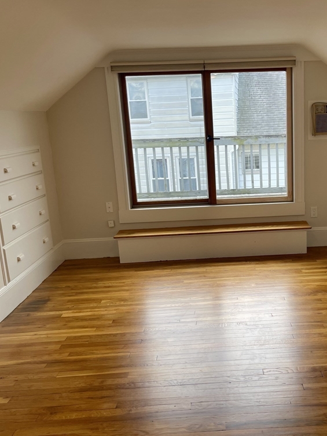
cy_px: 219
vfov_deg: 53.9
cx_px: 241
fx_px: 428
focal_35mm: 34
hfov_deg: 40.7
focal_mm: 5.1
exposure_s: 1/400
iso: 32
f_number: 1.6
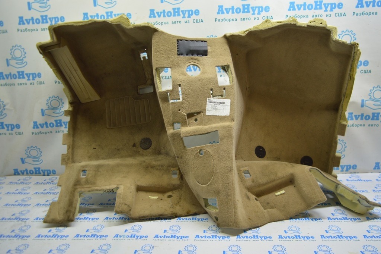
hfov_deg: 67.4
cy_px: 127
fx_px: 286
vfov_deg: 47.9
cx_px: 190
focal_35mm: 27
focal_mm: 18
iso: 400
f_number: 3.5
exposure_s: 1/50
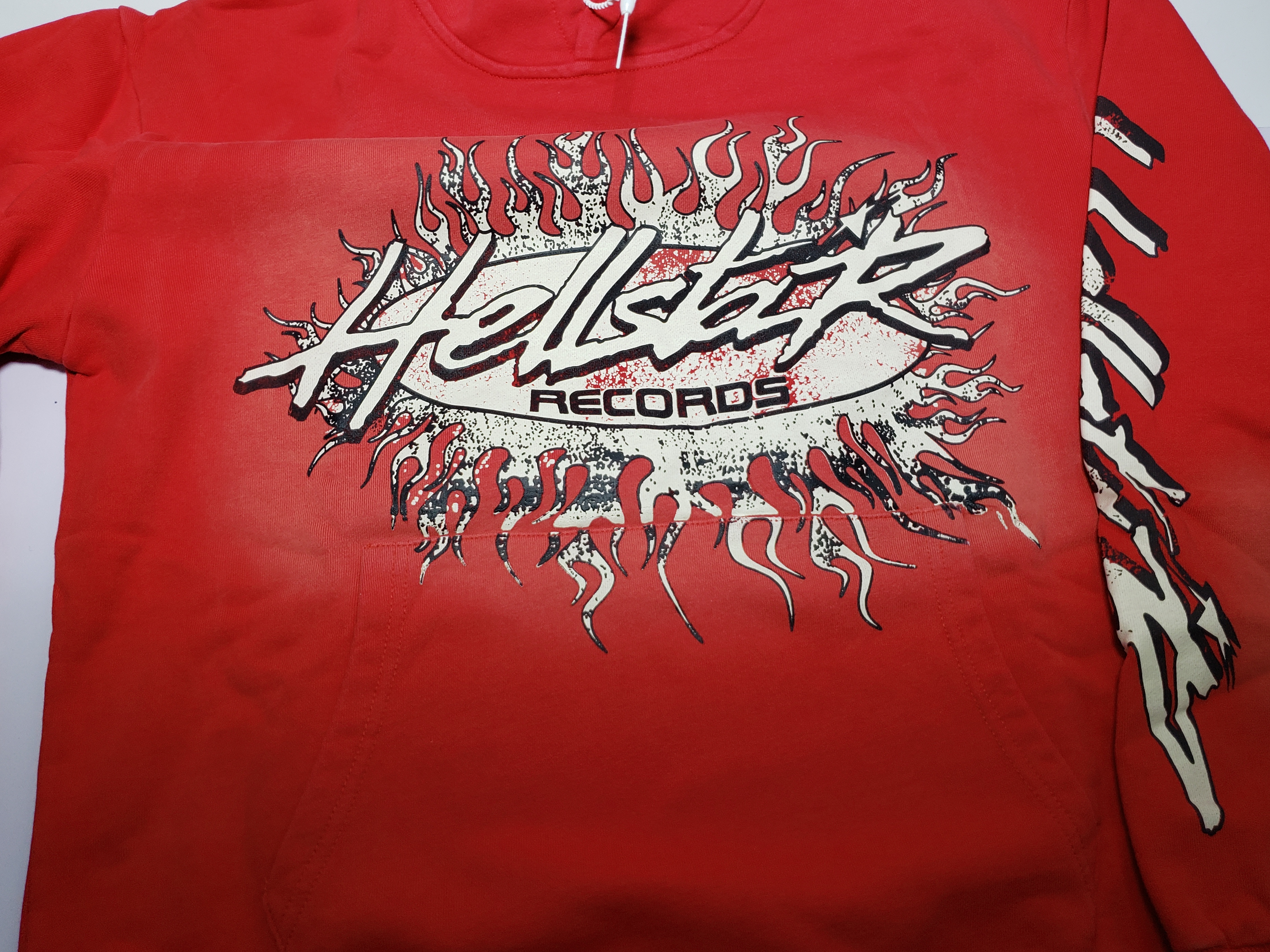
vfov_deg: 49.7
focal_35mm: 28
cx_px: 638
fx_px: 1027
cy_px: 466
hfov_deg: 63.4
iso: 50
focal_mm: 4.3
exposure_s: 1/275
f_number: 1.5
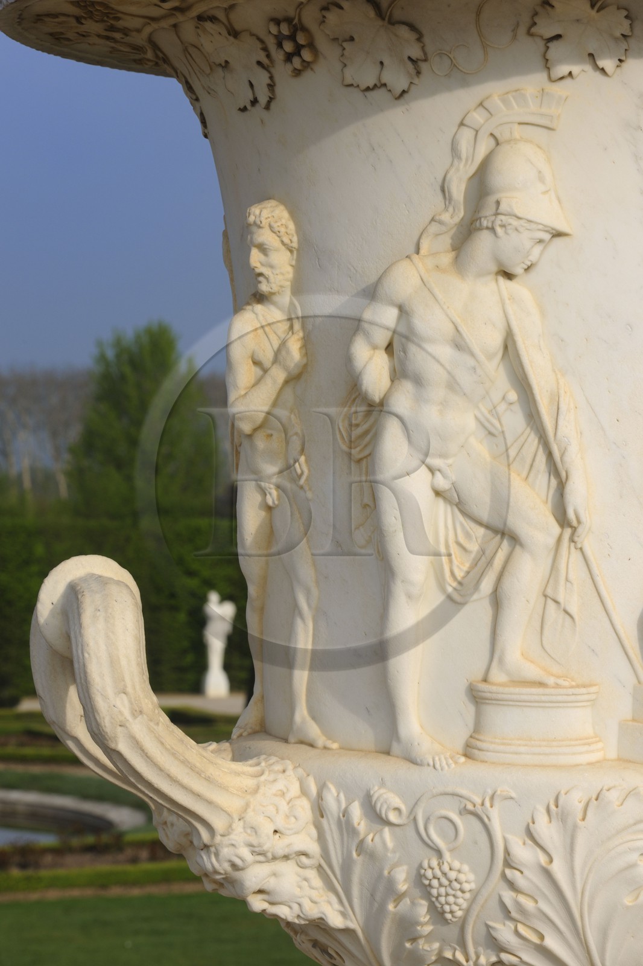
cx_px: 322
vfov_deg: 15.2
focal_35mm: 135
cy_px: 483
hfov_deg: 10.2
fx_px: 3618
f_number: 13
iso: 200
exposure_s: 1/160
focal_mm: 135
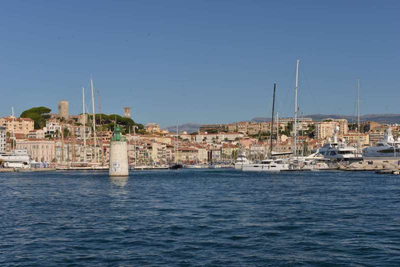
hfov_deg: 28.8
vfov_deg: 19.5
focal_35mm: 70
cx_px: 200
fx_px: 778
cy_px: 134
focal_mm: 70
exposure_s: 1/160
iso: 200
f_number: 13
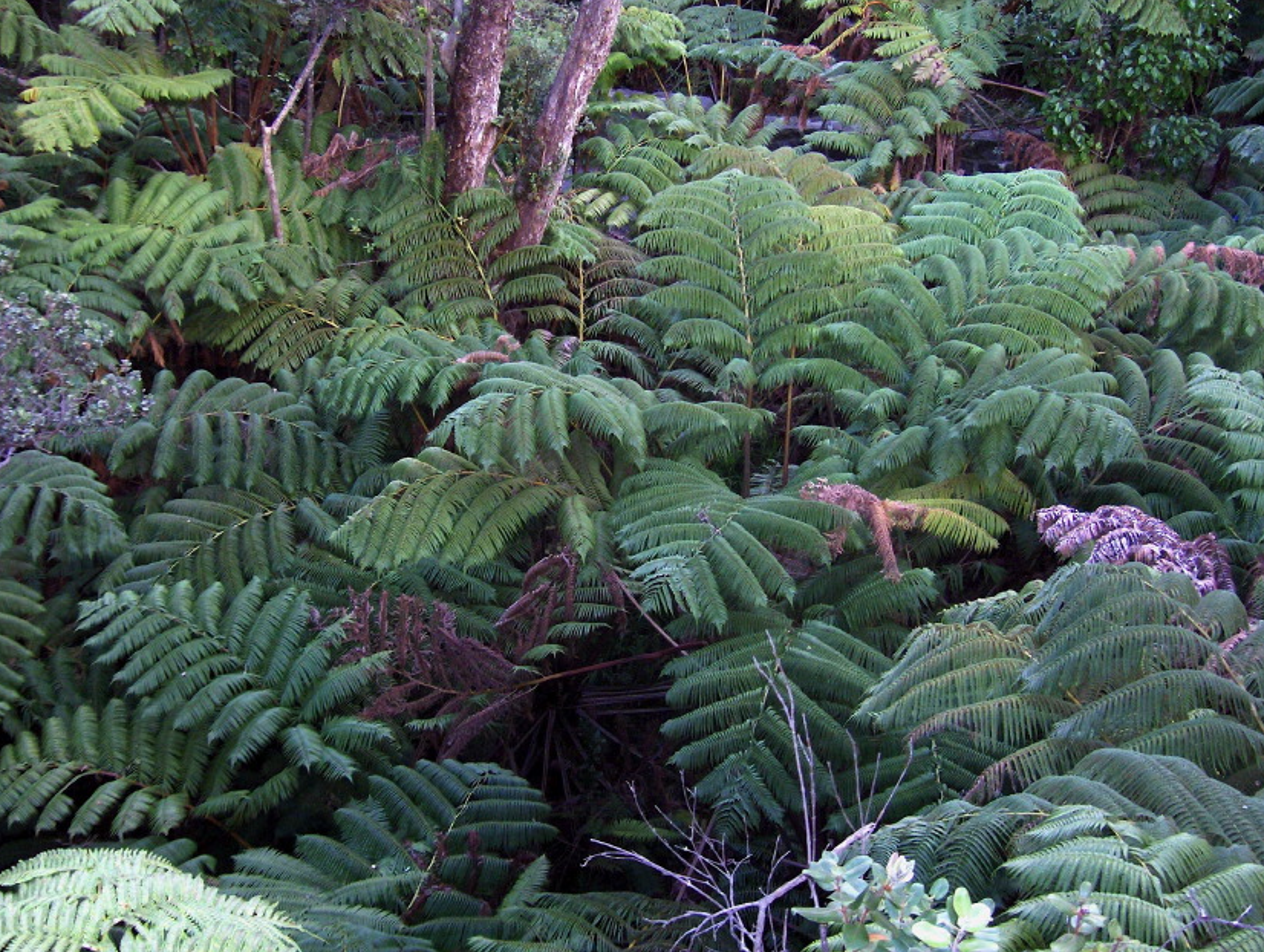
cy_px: 485
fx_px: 1719
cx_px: 604
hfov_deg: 40.4
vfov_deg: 31.0
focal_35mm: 47
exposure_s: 1/60
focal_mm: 8
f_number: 2.8
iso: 100
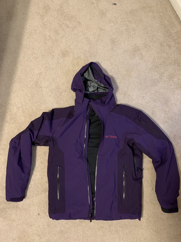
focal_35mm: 26
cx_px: 90
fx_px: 181
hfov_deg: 53.1
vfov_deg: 67.3
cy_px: 121
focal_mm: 4.25
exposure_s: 1/30
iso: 320
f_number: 1.8
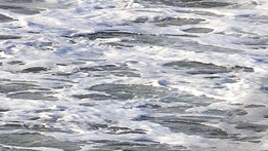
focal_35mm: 1279
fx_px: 9083
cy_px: -158
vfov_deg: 0.9
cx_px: -40
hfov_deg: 1.7
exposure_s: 1/400
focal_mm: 200
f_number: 9
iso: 200
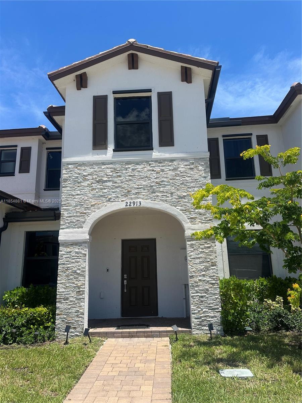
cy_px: 202
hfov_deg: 56.8
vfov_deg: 71.6
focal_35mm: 24
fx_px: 279
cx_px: 151
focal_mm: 6.86
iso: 80
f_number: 1.78
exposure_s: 1/4016
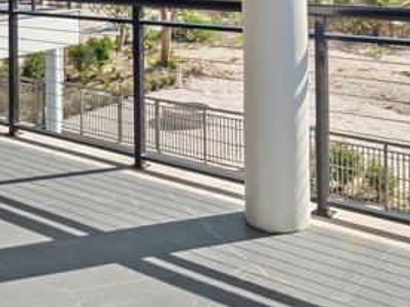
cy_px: -47
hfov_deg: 36.3
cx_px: 128
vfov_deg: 25.5
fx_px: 616
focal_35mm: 52
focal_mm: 7
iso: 200
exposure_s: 1/125
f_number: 7.1
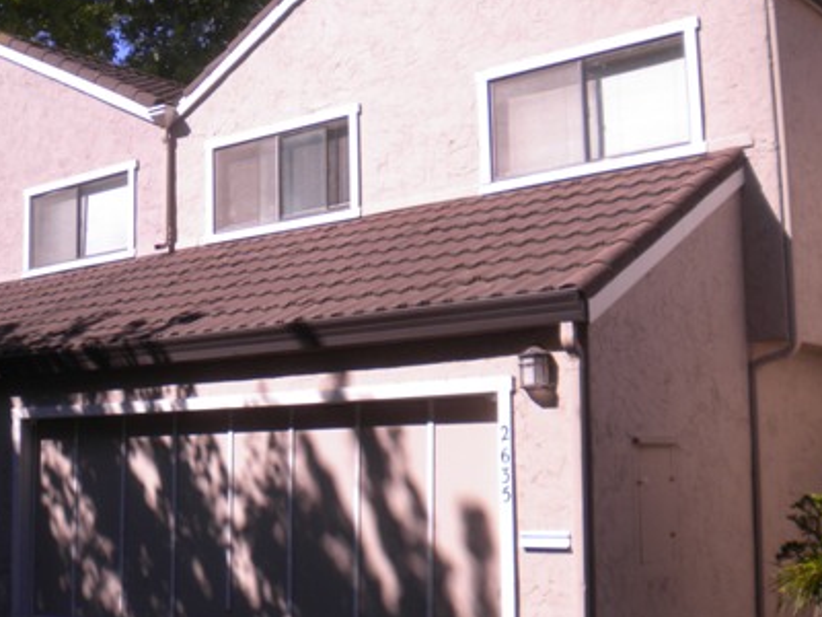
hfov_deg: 33.5
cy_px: 335
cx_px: 277
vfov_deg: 25.6
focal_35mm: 57
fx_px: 1354
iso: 80
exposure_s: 1/308
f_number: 4.6
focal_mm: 6.3
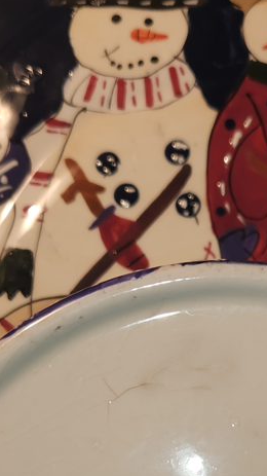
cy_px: 414
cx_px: 246
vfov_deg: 31.1
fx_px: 819
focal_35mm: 65
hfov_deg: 18.2
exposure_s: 1/60
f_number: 1.8
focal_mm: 5.4
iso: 20
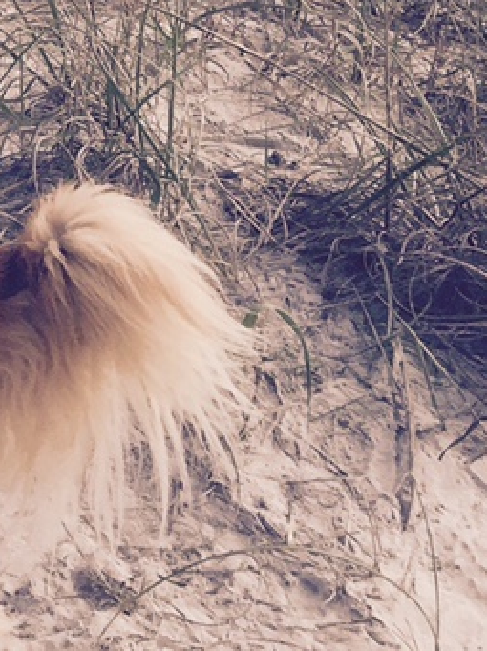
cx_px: -357
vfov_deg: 15.3
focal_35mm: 109
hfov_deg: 12.5
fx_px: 2048
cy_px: -556
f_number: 2.2
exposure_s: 1/2326
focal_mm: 4.15
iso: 32
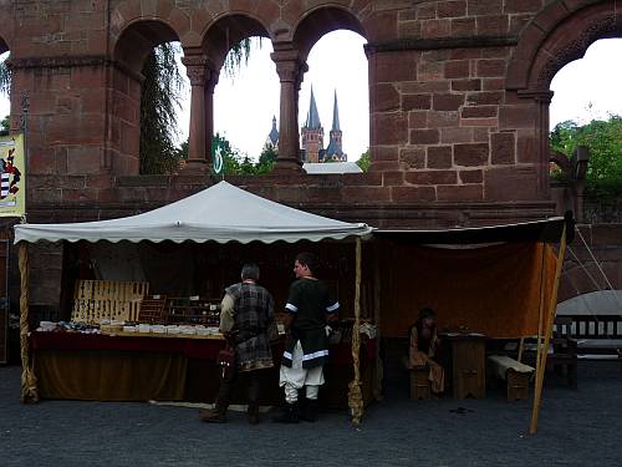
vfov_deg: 33.6
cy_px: 234
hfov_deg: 43.9
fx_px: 773
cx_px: 311
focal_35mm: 43
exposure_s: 1/200
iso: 100
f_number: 4
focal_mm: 7.6
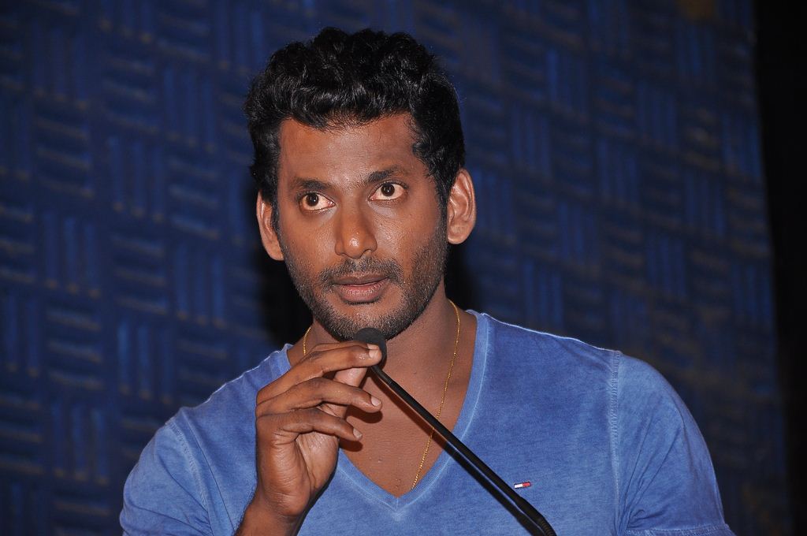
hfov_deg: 9.8
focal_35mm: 210
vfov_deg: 6.5
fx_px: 4701
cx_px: 404
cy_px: 268
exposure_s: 1/80
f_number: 5.6
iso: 400
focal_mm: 140
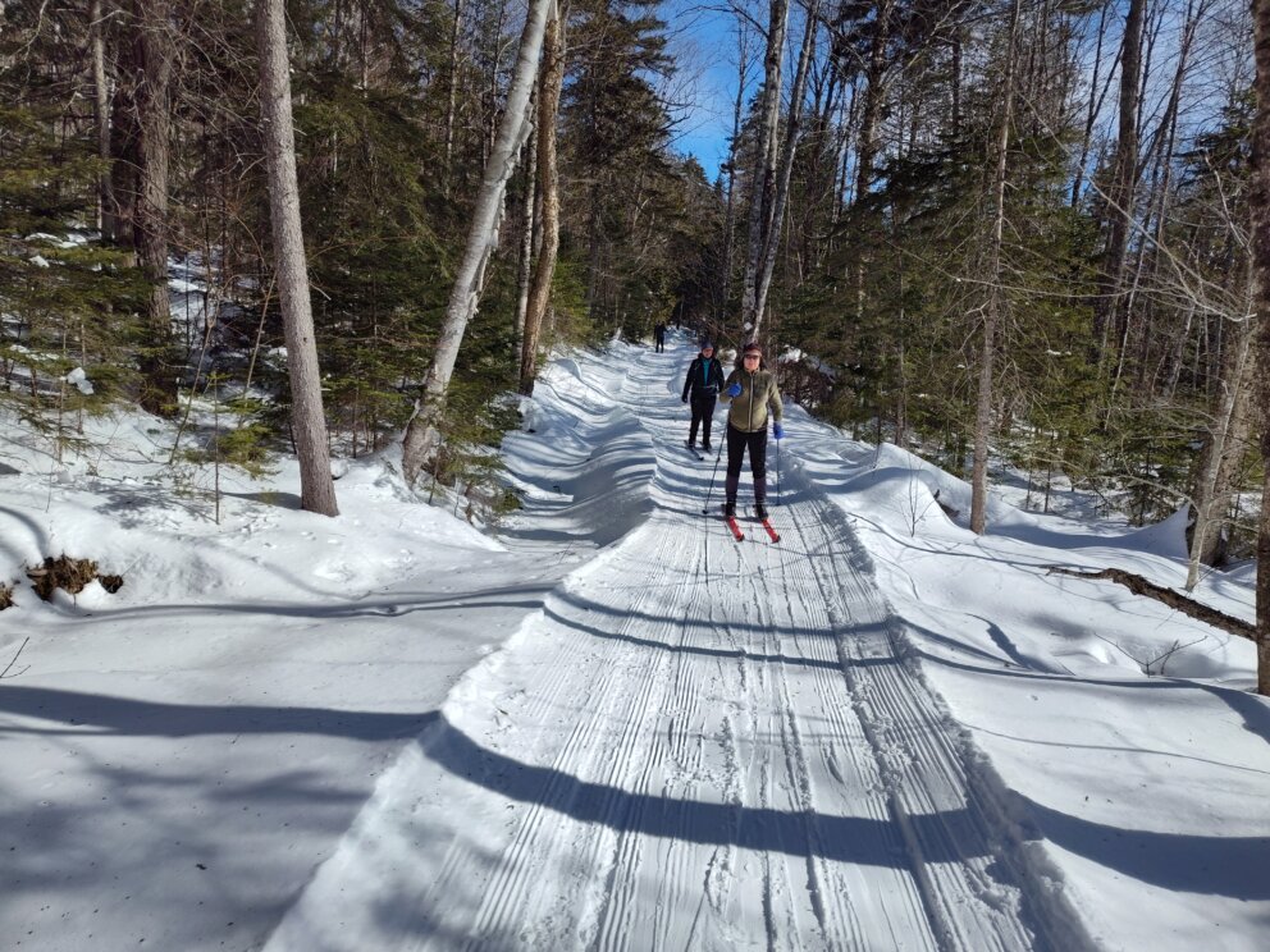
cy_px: 476
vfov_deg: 58.9
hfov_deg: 73.9
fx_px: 844
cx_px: 635
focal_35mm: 23
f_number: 1.8
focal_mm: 5.56
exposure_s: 1/3940
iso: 100
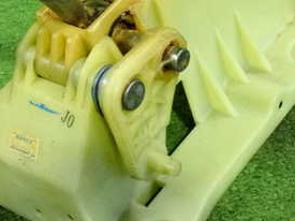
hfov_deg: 18.0
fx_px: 929
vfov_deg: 13.5
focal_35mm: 109
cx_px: 91
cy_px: 53
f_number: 3.2
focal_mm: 9.01
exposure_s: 1/125
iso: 2500
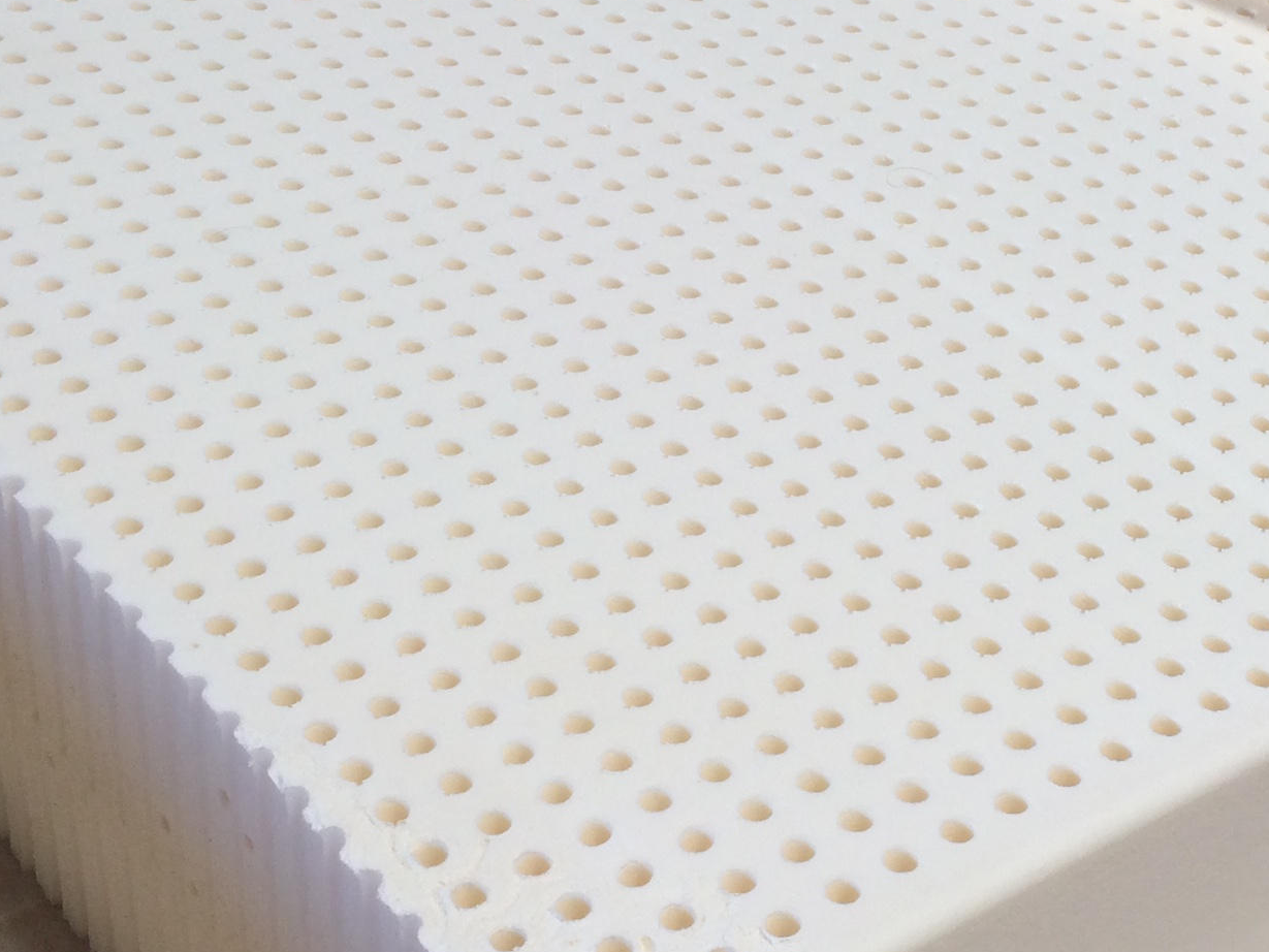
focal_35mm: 77
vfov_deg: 19.0
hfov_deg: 24.5
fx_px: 2823
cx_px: 1180
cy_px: 216
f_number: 2.2
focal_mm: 4.15
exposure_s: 1/140
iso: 32
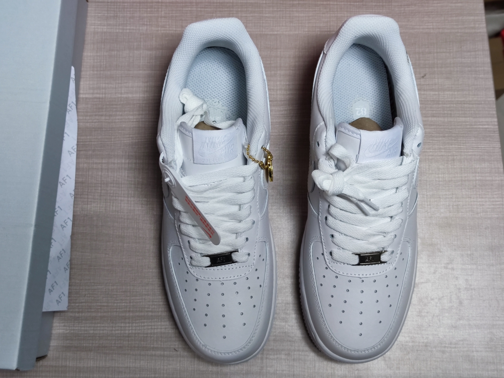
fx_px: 699
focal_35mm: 48
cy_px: 189
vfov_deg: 30.3
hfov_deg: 39.7
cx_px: 252
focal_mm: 6.72
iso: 259
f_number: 1.69
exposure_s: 1/100
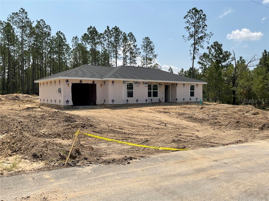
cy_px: 100
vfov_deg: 48.2
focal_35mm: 29
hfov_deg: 61.7
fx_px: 225
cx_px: 134
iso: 20
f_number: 1.8
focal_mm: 3
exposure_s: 1/2667
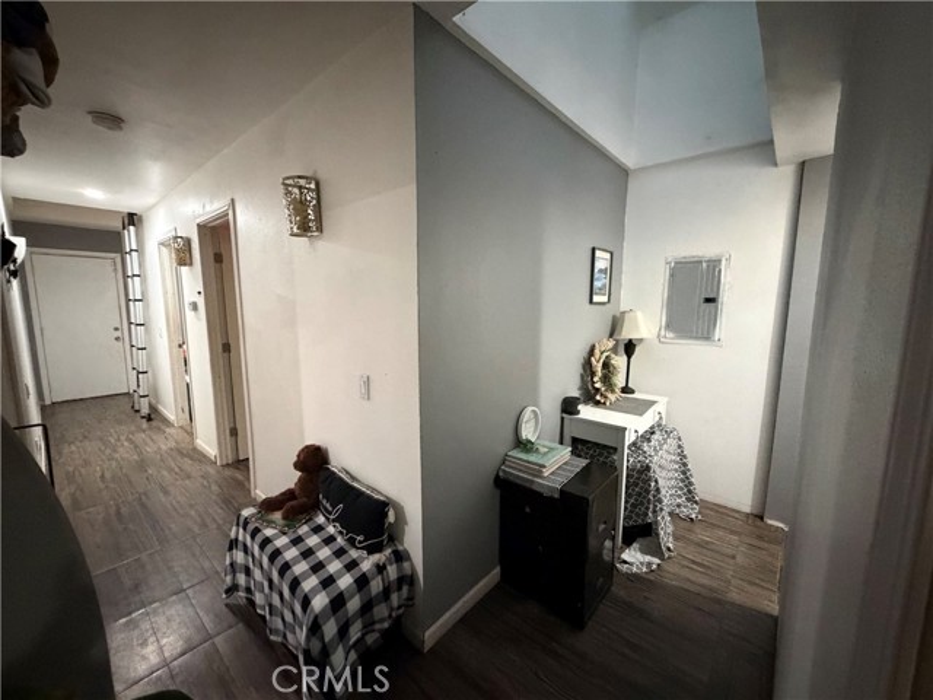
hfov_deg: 102.1
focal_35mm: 14
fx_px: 377
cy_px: 350
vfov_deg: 85.7
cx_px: 466
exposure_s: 1/40
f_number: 2.2
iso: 1250
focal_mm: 2.22
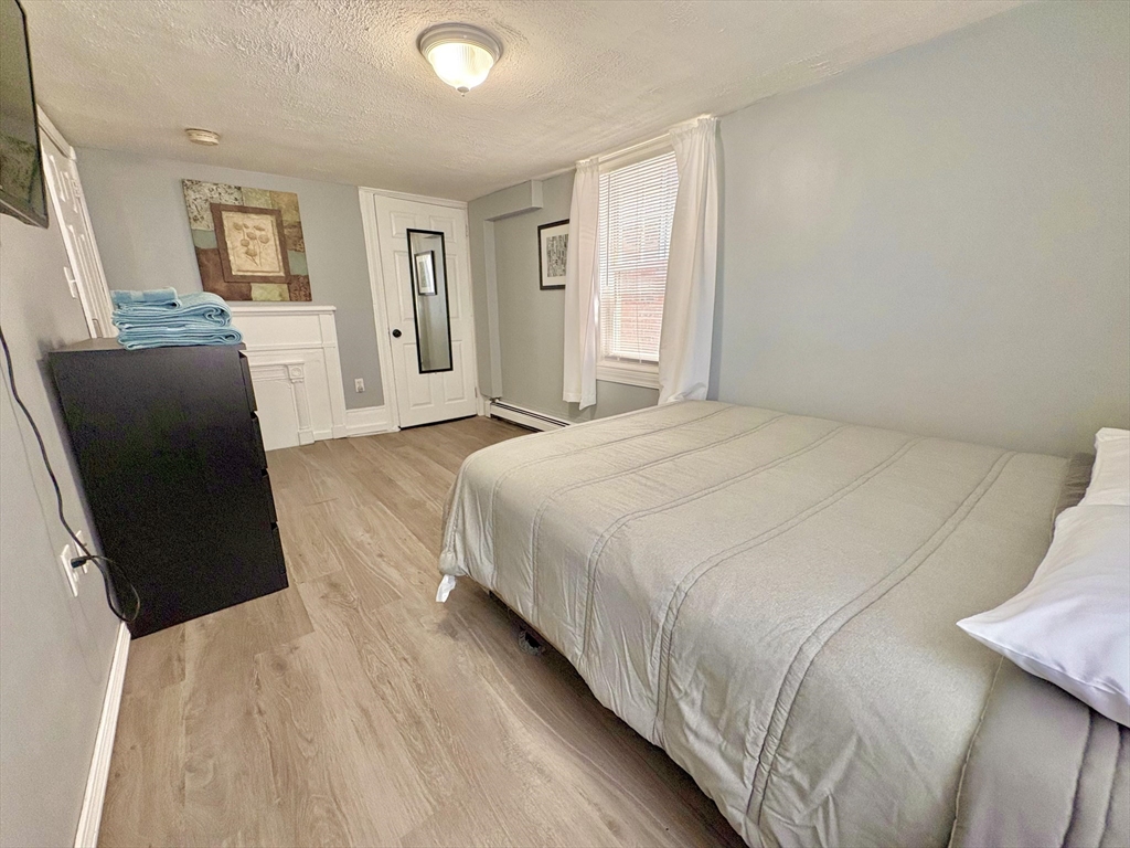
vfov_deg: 85.7
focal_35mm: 14
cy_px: 424
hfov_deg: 102.1
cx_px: 565
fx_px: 457
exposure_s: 1/120
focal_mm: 2.22
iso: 320
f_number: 2.2
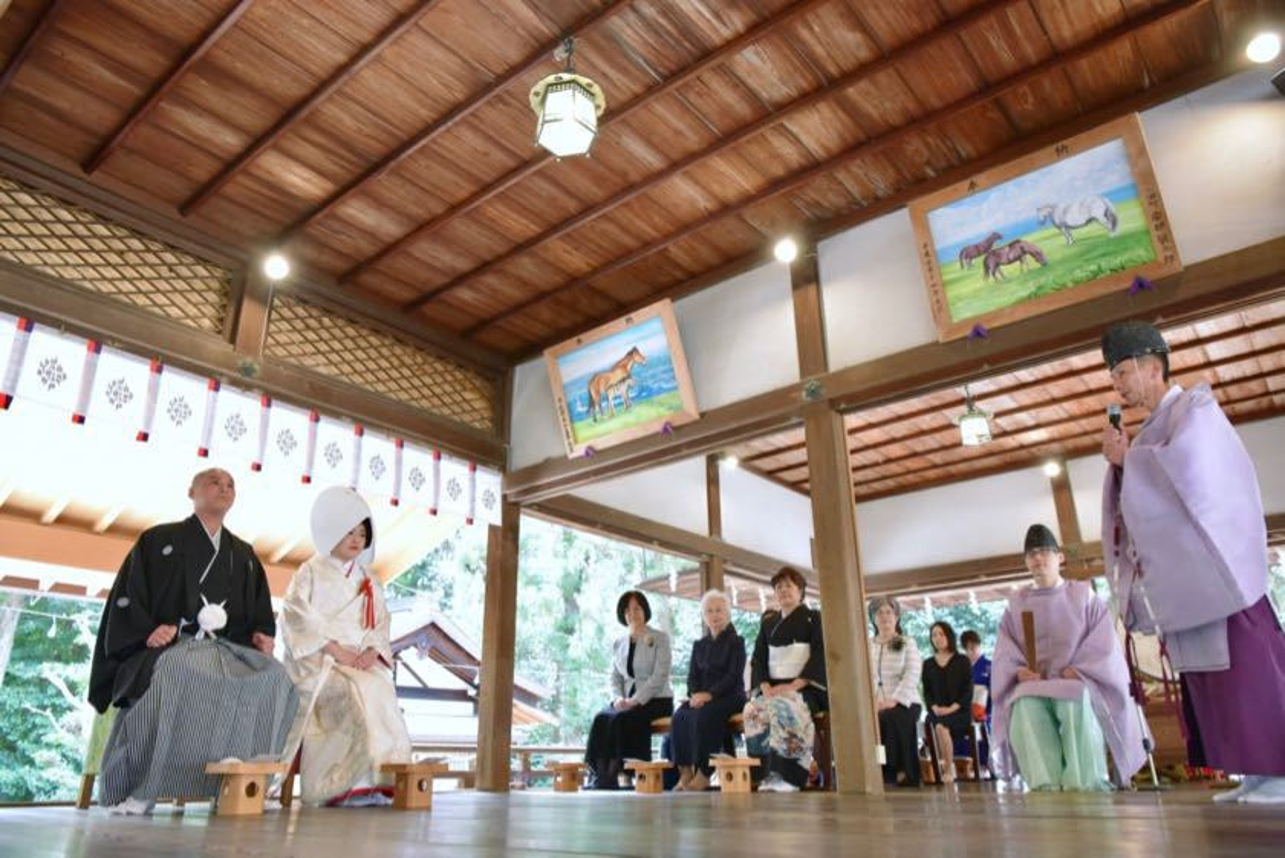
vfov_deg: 53.2
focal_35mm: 24
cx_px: 642
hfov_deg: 73.7
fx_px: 857
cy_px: 429
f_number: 5.6
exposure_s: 1/80
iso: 4000
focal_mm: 24
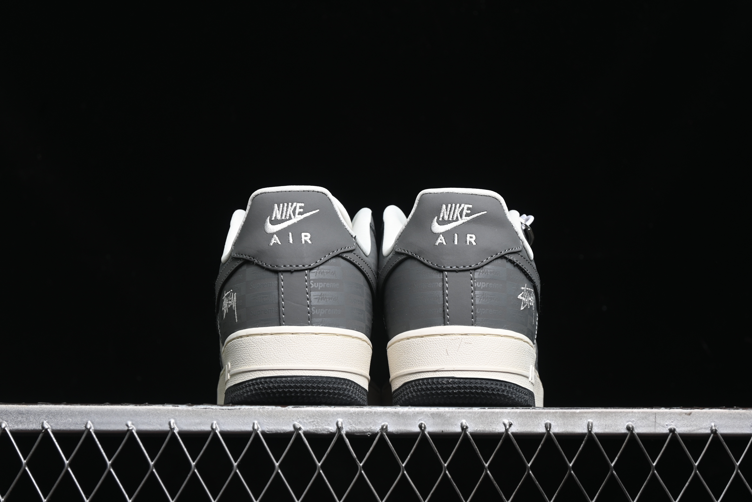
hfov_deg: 27.0
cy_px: 251
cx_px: 376
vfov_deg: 18.2
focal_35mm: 75
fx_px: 1567
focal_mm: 50
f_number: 6.3
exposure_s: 1/50
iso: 160
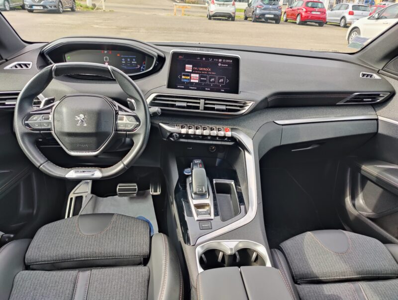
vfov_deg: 40.8
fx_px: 403
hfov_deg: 52.6
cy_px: 150
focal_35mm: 35
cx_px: 199
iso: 134
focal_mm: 6.06
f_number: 1.88
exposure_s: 1/200
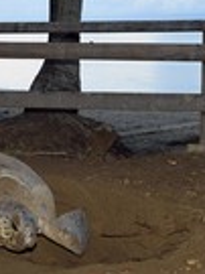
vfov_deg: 20.7
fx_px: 736
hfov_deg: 15.5
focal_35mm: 93
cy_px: 26
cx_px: -14
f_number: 5
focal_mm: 31
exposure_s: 1/125
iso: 800
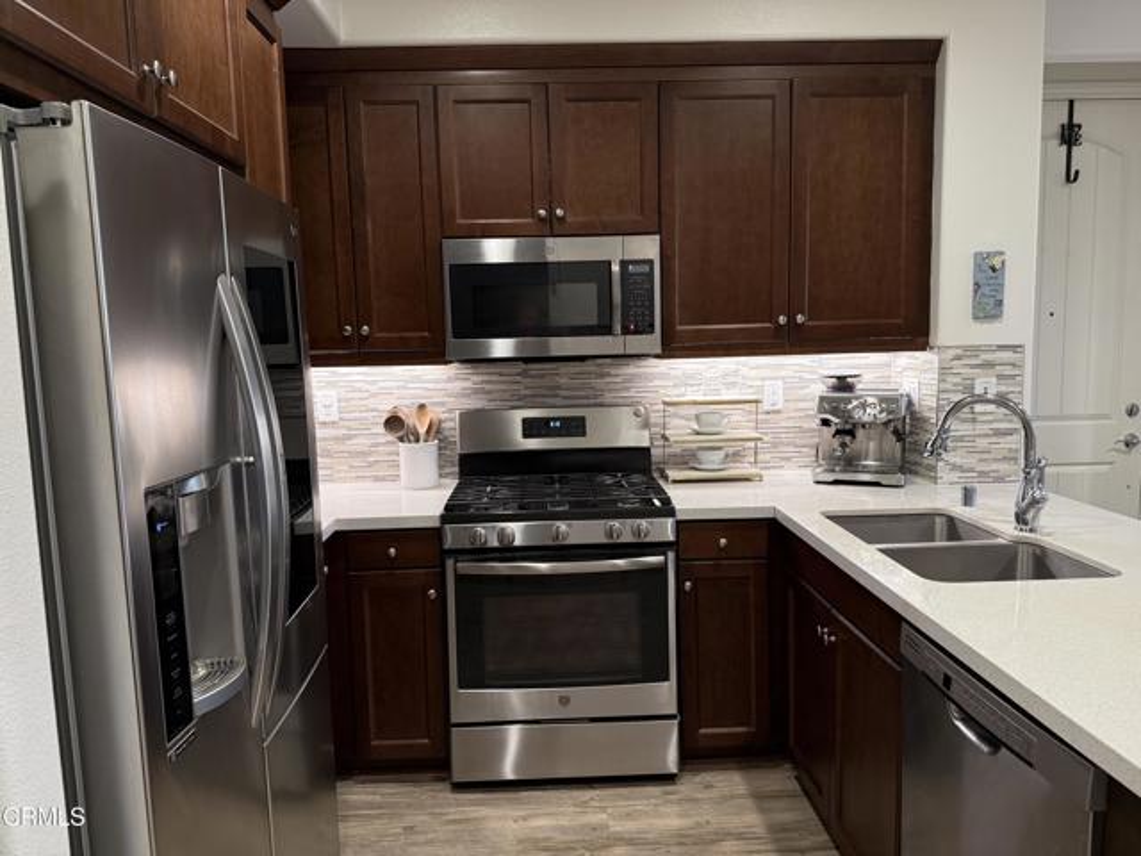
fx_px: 791
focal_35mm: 24
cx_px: 570
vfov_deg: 56.8
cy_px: 428
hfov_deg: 71.6
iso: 320
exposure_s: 1/120
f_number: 1.78
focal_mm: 6.76
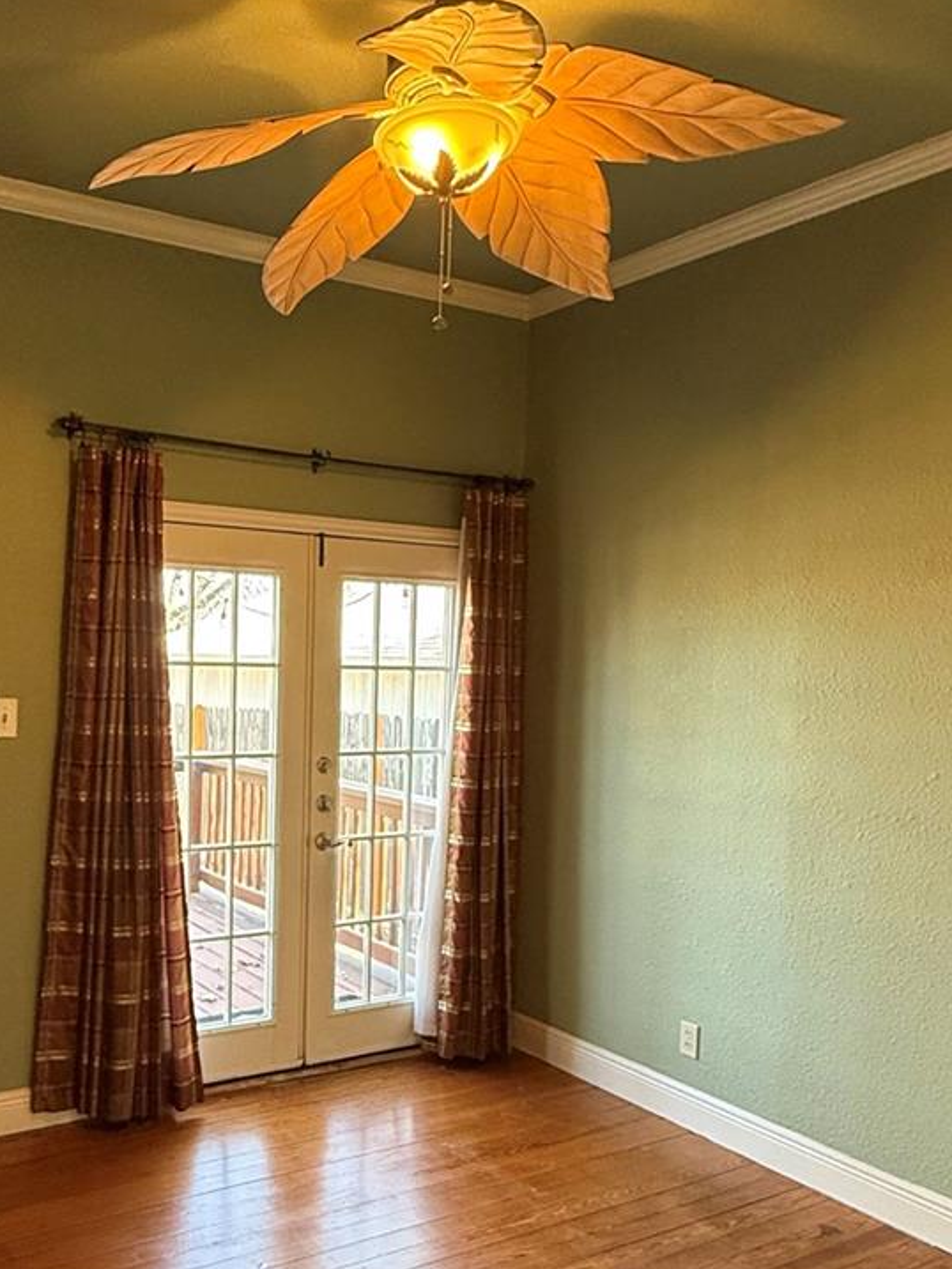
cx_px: 246
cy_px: 747
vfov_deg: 59.6
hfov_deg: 45.3
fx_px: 1100
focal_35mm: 30
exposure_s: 1/120
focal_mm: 2.22
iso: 400
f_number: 2.2
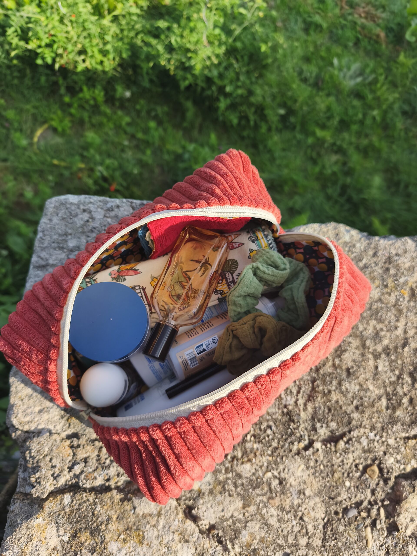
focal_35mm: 23
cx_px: 208
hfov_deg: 58.9
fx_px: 369
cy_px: 278
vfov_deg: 73.9
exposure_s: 1/505
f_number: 1.65
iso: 50
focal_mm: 6.18
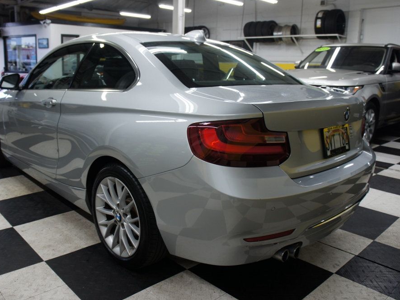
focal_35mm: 30
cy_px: 152
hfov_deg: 59.9
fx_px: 347
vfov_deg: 46.8
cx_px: 184
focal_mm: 18
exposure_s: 1/30
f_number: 3.5
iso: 200
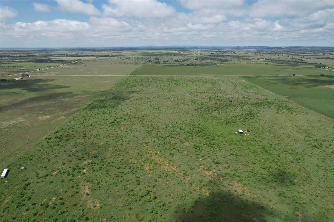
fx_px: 204
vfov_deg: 57.2
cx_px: 167
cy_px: 111
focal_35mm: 22
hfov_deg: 78.6
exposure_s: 1/2000
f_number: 2.8
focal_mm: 8.38
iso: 100
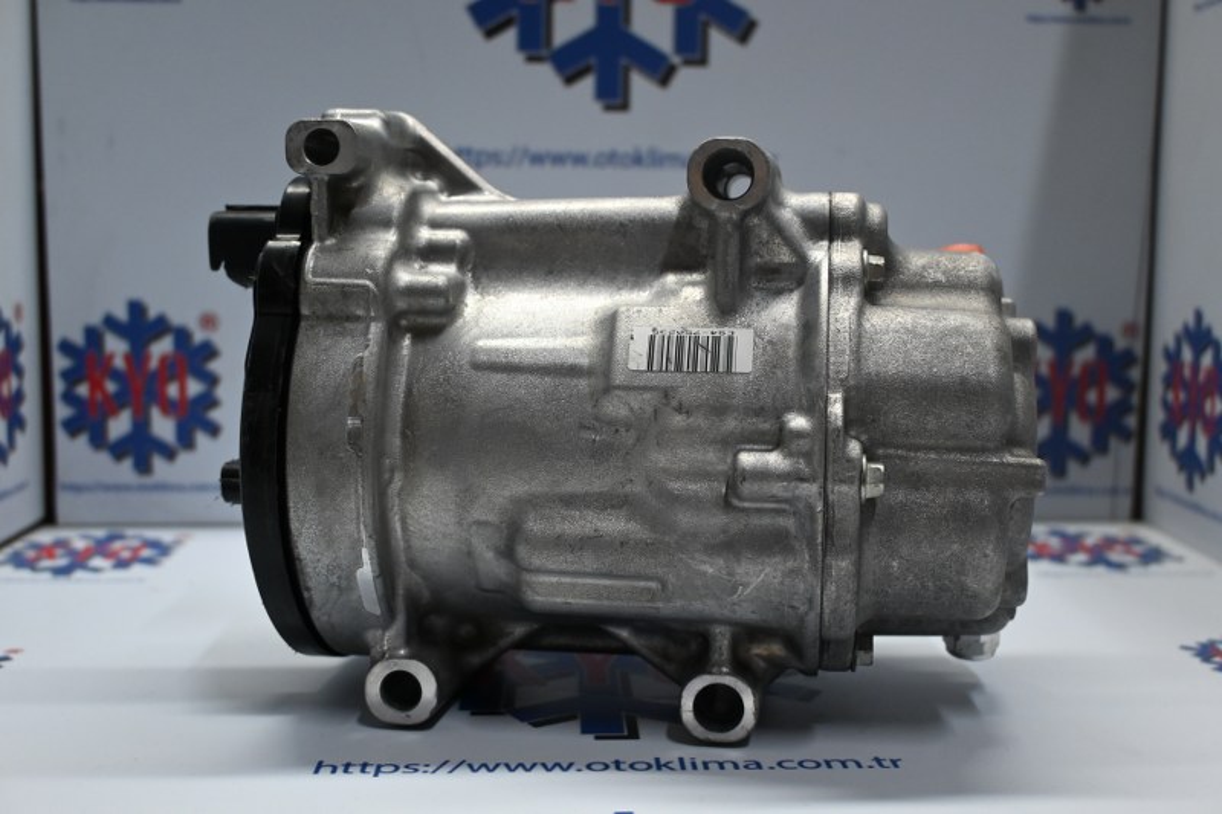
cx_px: 611
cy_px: 407
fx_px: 1349
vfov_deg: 33.6
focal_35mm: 40
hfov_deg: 48.7
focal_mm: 26.5
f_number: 4.5
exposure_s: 1/125
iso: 1000
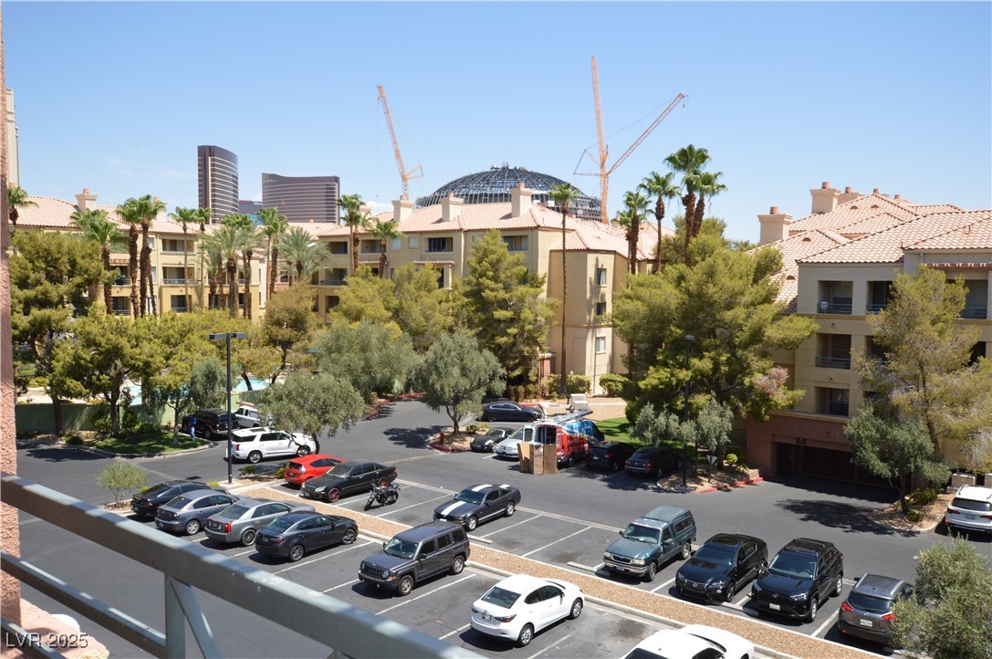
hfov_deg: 62.0
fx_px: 826
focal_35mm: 30
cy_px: 330
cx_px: 496
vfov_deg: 43.5
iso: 100
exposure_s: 1/200
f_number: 8
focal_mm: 20
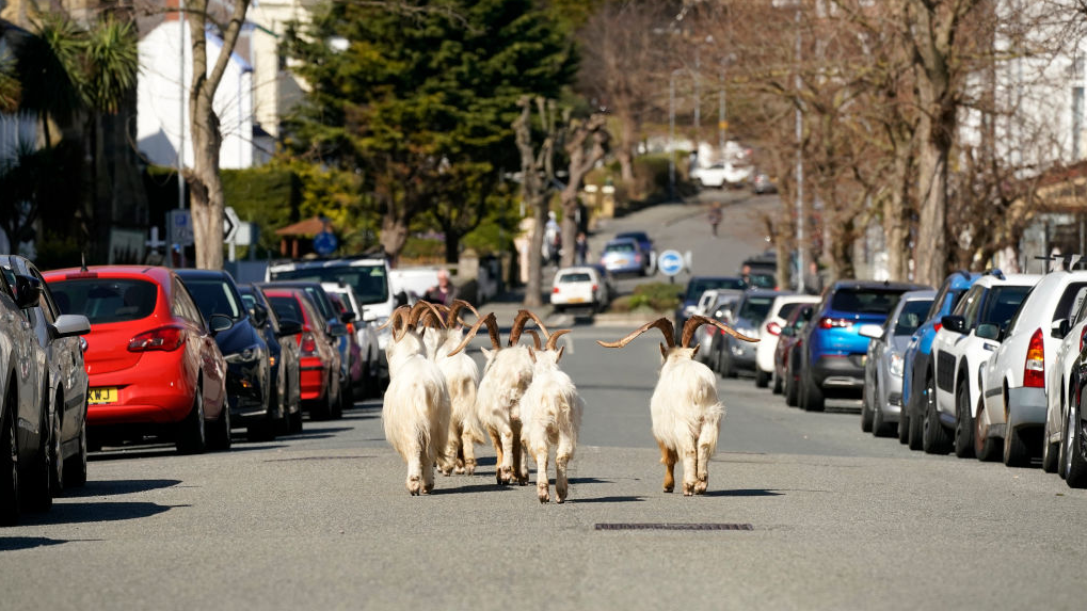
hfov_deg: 8.4
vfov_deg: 4.7
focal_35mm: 257
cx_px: 542
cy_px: 259
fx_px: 7407
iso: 1250
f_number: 7.1
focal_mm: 244
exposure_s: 1/5000
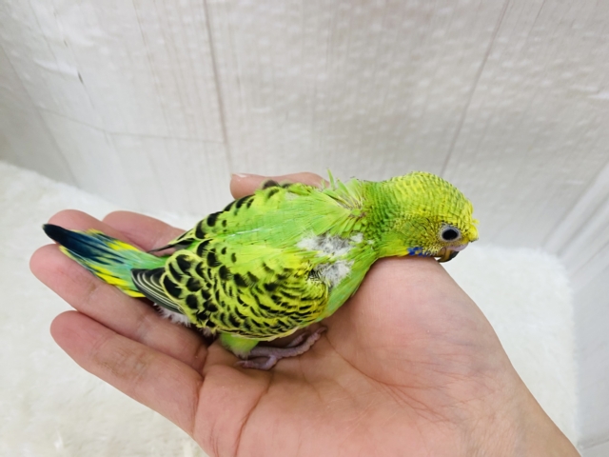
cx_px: 304
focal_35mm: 25
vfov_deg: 54.9
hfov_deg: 69.4
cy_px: 228
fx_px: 440
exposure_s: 1/50
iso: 64
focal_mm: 4.25
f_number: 1.8
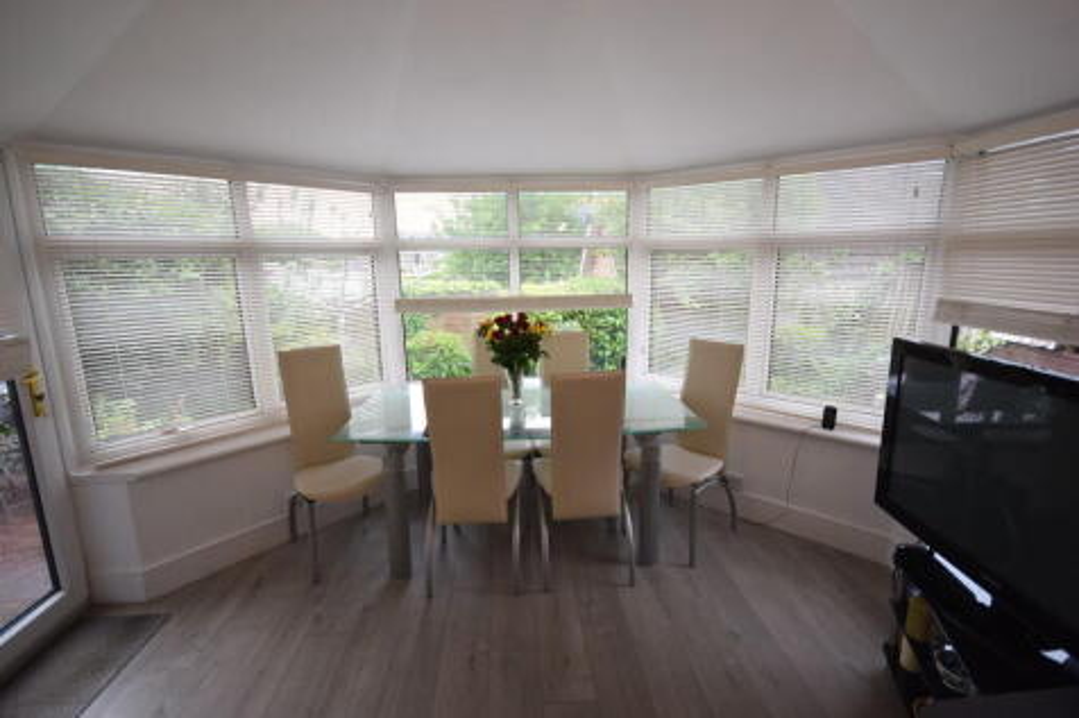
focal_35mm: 16
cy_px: 359
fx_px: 494
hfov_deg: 95.0
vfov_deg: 72.0
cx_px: 540
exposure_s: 1/100
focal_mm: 11
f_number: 5
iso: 400
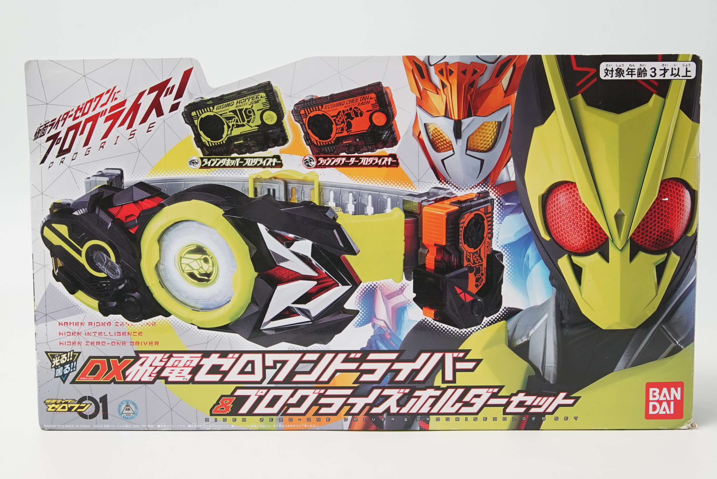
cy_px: 240
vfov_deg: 26.0
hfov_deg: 38.2
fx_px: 1036
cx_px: 358
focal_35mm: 52
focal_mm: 35
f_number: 10
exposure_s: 1/20
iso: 1000
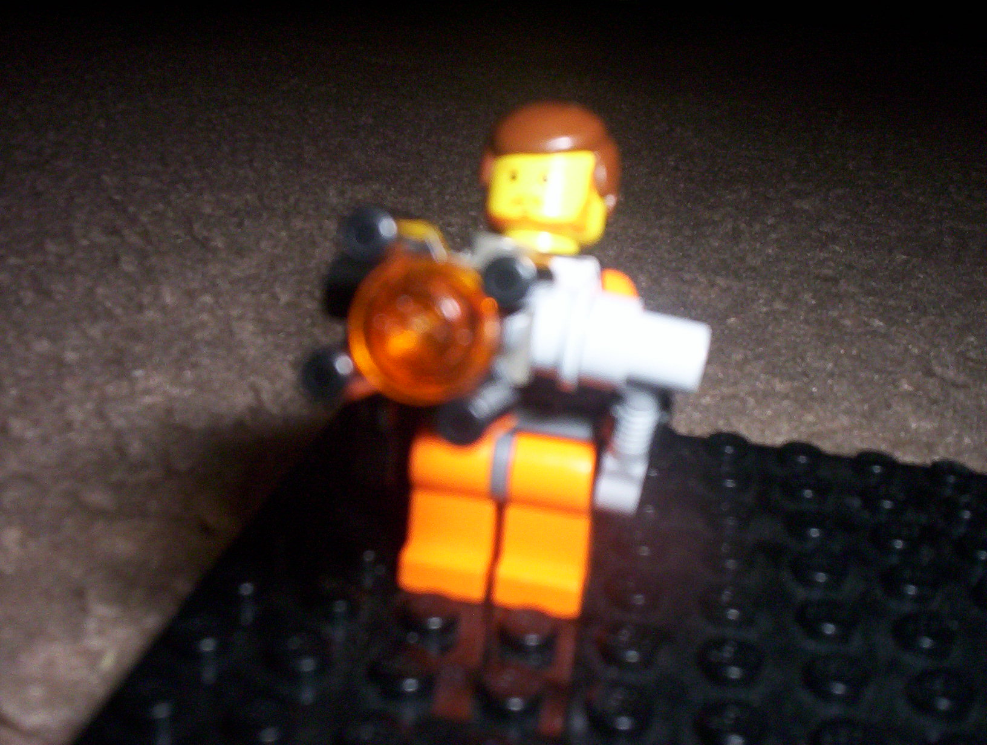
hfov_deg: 48.9
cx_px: 494
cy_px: 372
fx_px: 1086
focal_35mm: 38
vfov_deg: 37.9
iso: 140
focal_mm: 4.99
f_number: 4.5
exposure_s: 1/60
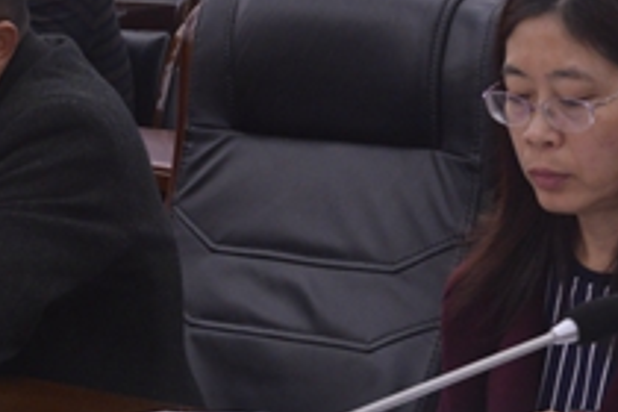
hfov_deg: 10.8
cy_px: 163
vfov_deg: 7.3
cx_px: -24
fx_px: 3244
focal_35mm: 189
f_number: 11
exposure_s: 1/40
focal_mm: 62
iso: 3200
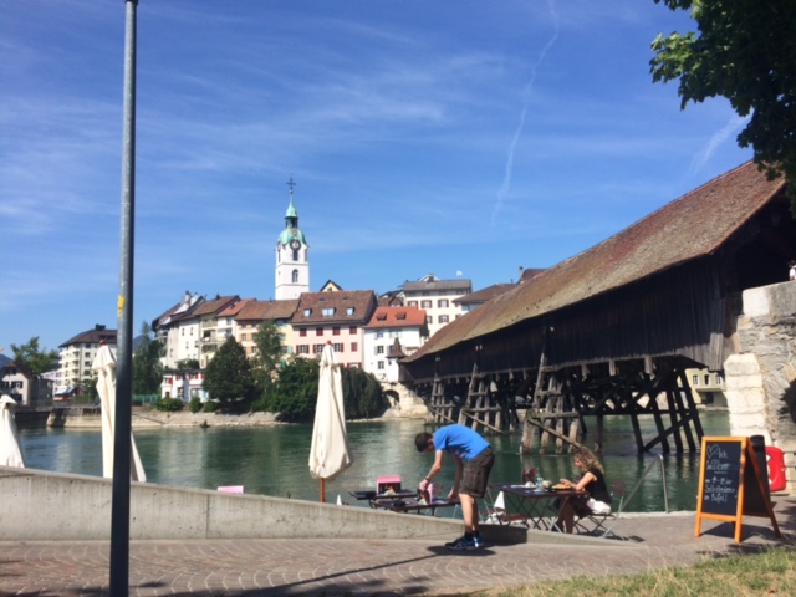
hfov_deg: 61.7
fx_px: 667
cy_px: 298
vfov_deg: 48.2
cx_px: 398
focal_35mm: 29
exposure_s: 1/2053
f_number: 2.2
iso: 32
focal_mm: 4.15
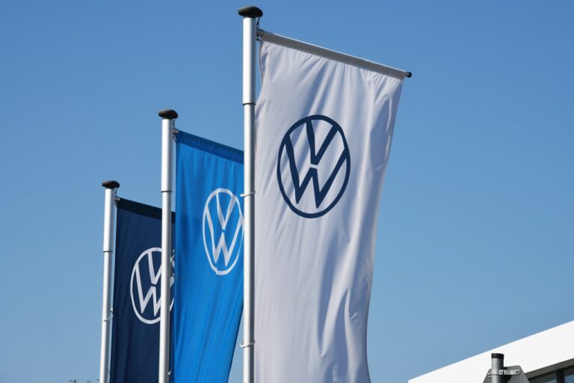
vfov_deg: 9.1
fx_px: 2391
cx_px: 287
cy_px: 192
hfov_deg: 13.7
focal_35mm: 150
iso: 125
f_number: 16
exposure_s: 1/200
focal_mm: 150
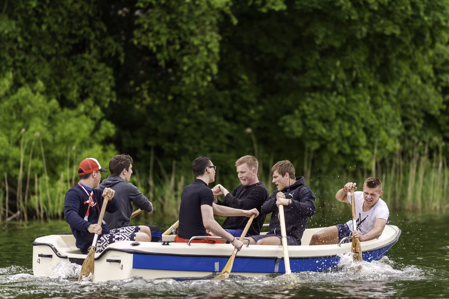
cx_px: 224
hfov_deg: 10.8
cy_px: 150
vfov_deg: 7.2
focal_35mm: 190
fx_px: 2368
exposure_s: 1/800
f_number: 2.8
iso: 200
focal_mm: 190
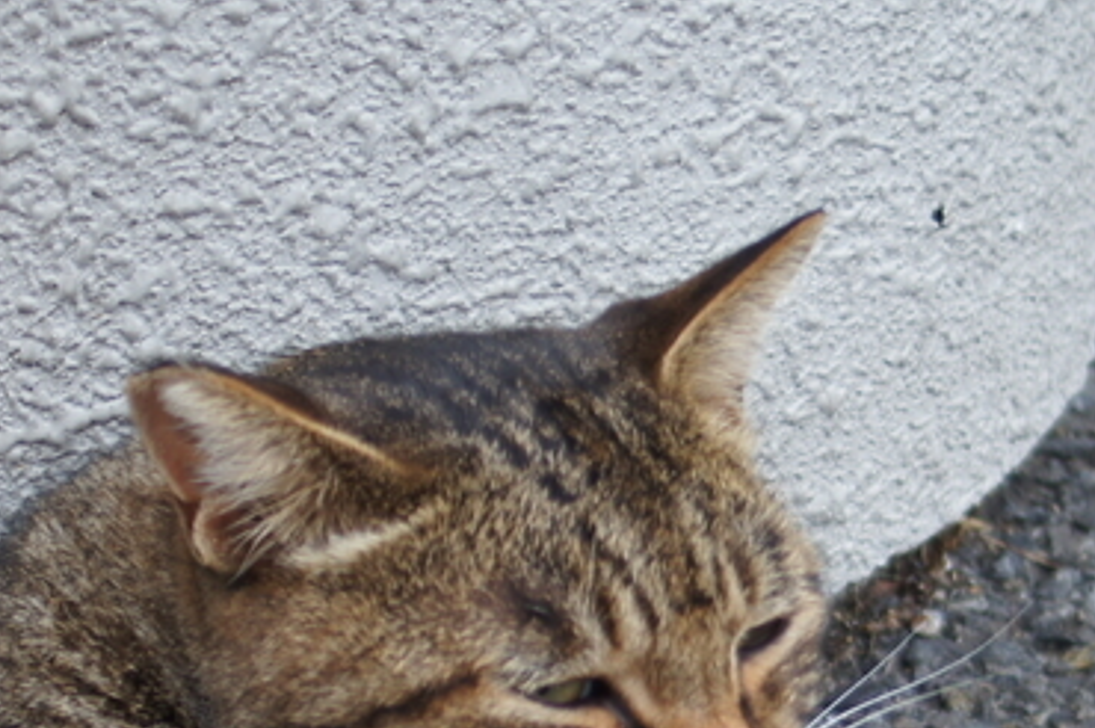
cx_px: 562
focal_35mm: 146
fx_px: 4437
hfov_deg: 14.1
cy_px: 889
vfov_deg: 9.3
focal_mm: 30
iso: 100
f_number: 3.2
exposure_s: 1/50
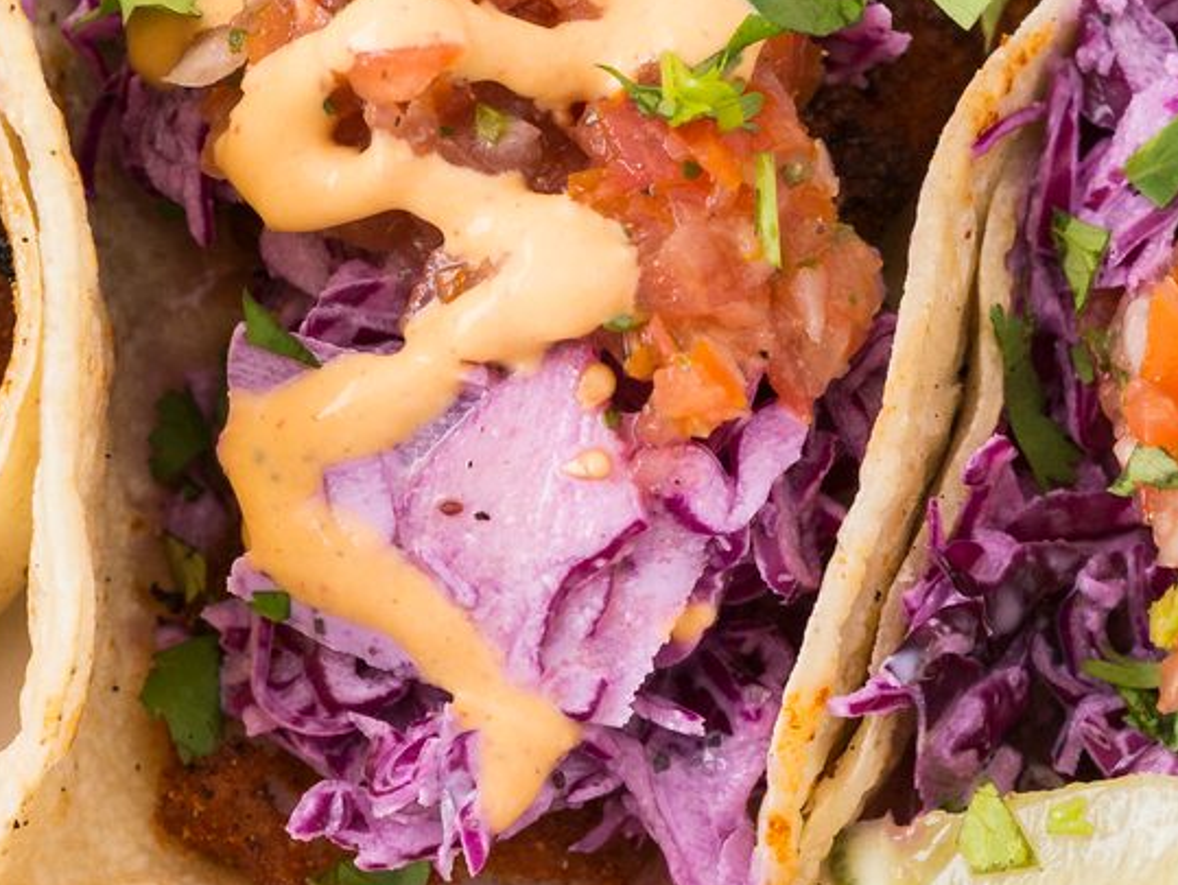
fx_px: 6436
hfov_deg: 10.5
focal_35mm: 189
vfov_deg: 7.9
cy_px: 308
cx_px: 543
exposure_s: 1/90
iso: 500
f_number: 5.6
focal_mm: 50
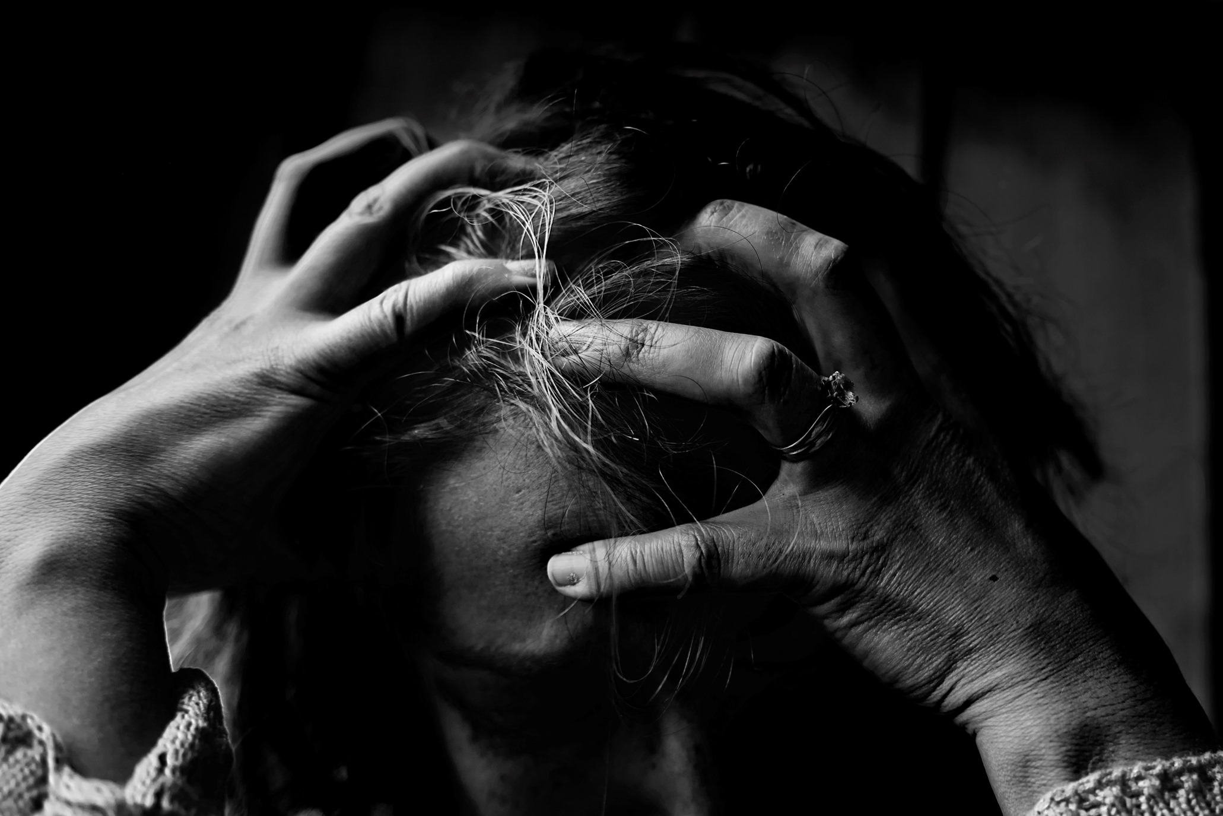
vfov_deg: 42.3
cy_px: 408
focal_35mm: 31
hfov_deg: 60.3
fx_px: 1053
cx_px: 612
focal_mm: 31
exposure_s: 1/160
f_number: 2.8
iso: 200
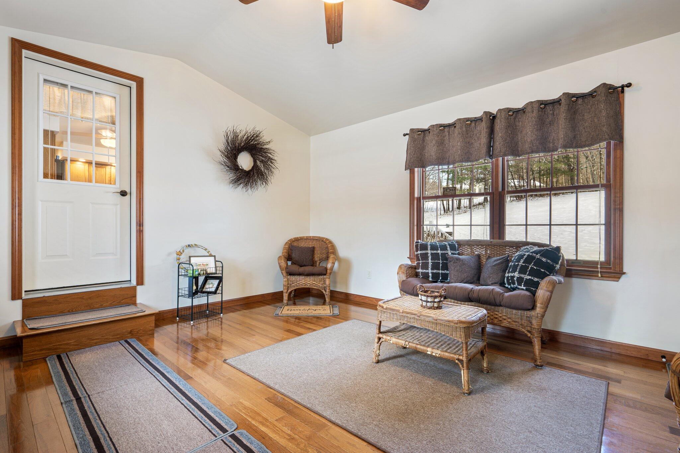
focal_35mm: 16
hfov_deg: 96.7
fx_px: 302
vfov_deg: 73.7
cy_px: 226
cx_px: 340
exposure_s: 3.2
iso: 80
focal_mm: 16
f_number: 9
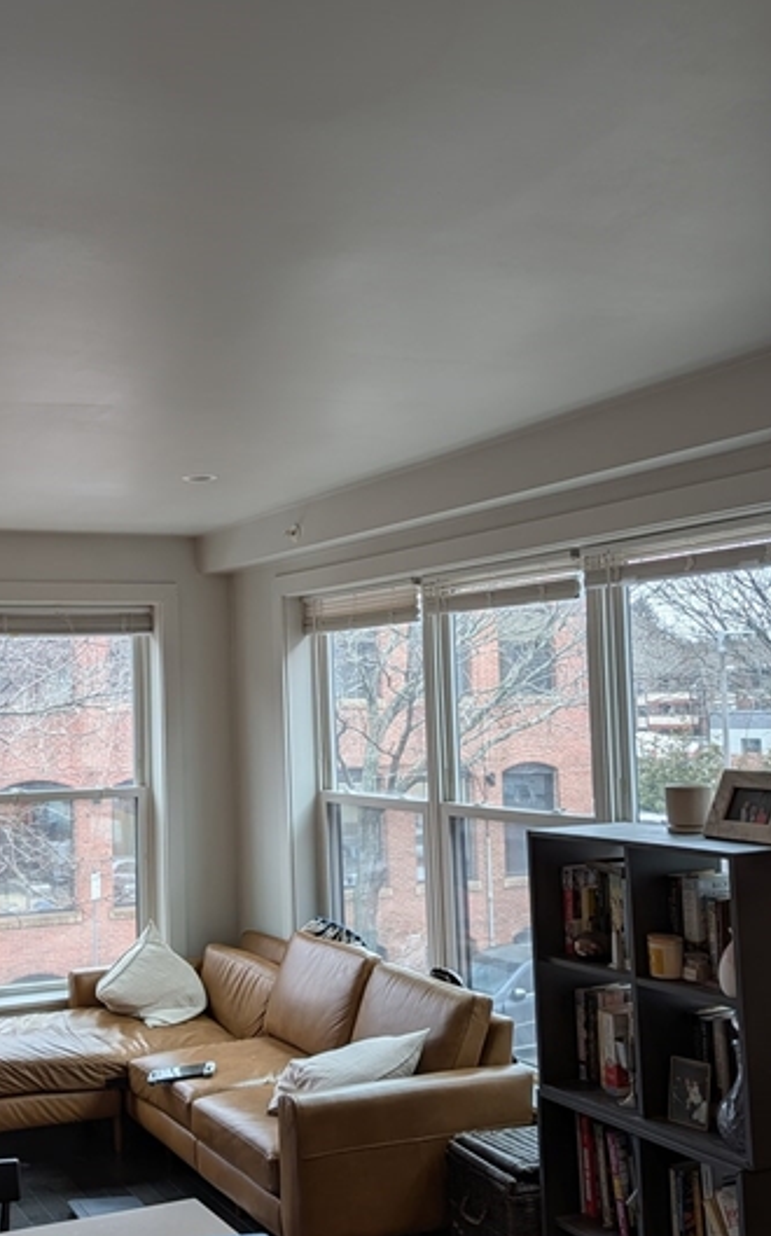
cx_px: 150
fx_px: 1246
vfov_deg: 52.8
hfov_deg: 33.4
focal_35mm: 37
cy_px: 622
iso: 18
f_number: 1.68
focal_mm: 6.9
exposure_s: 1/272
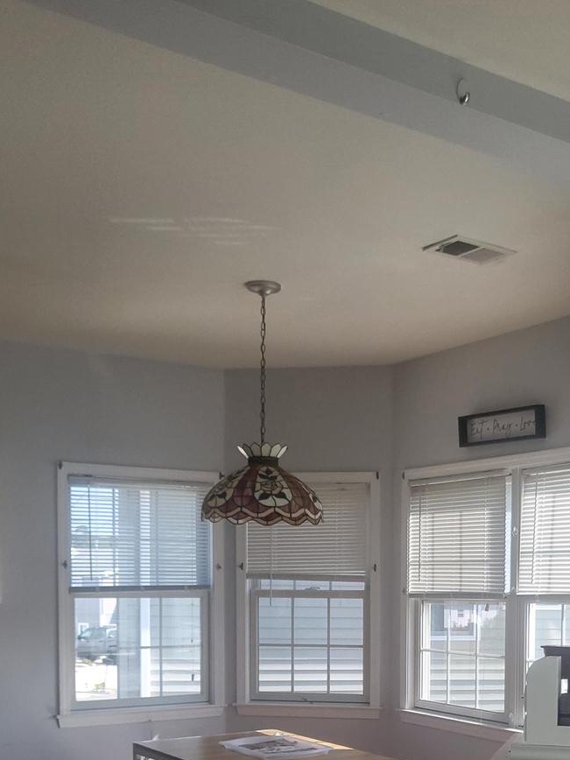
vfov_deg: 39.1
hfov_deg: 31.1
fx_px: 1010
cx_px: 407
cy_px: 644
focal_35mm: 46
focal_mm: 4.25
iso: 50
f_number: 1.8
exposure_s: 1/550
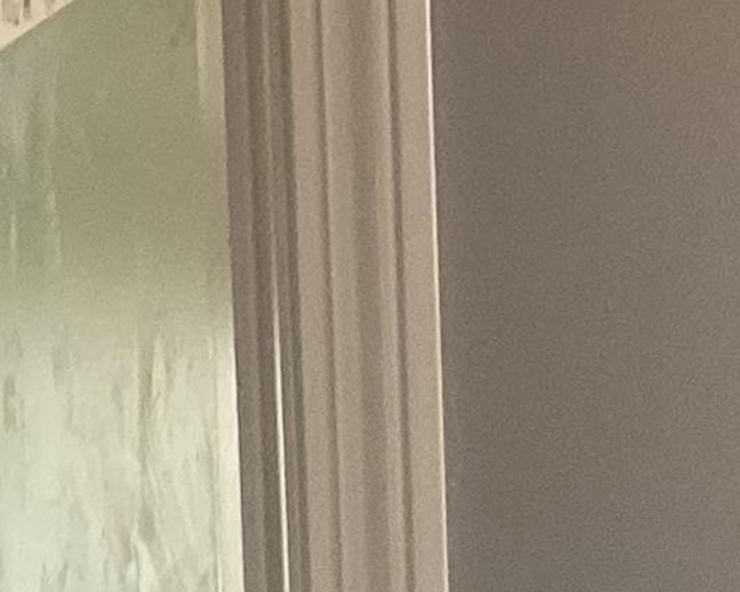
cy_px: 1307
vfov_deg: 8.2
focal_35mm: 177
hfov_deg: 10.6
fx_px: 3877
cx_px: 1001
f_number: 2.4
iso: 125
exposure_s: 1/60
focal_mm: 3.3
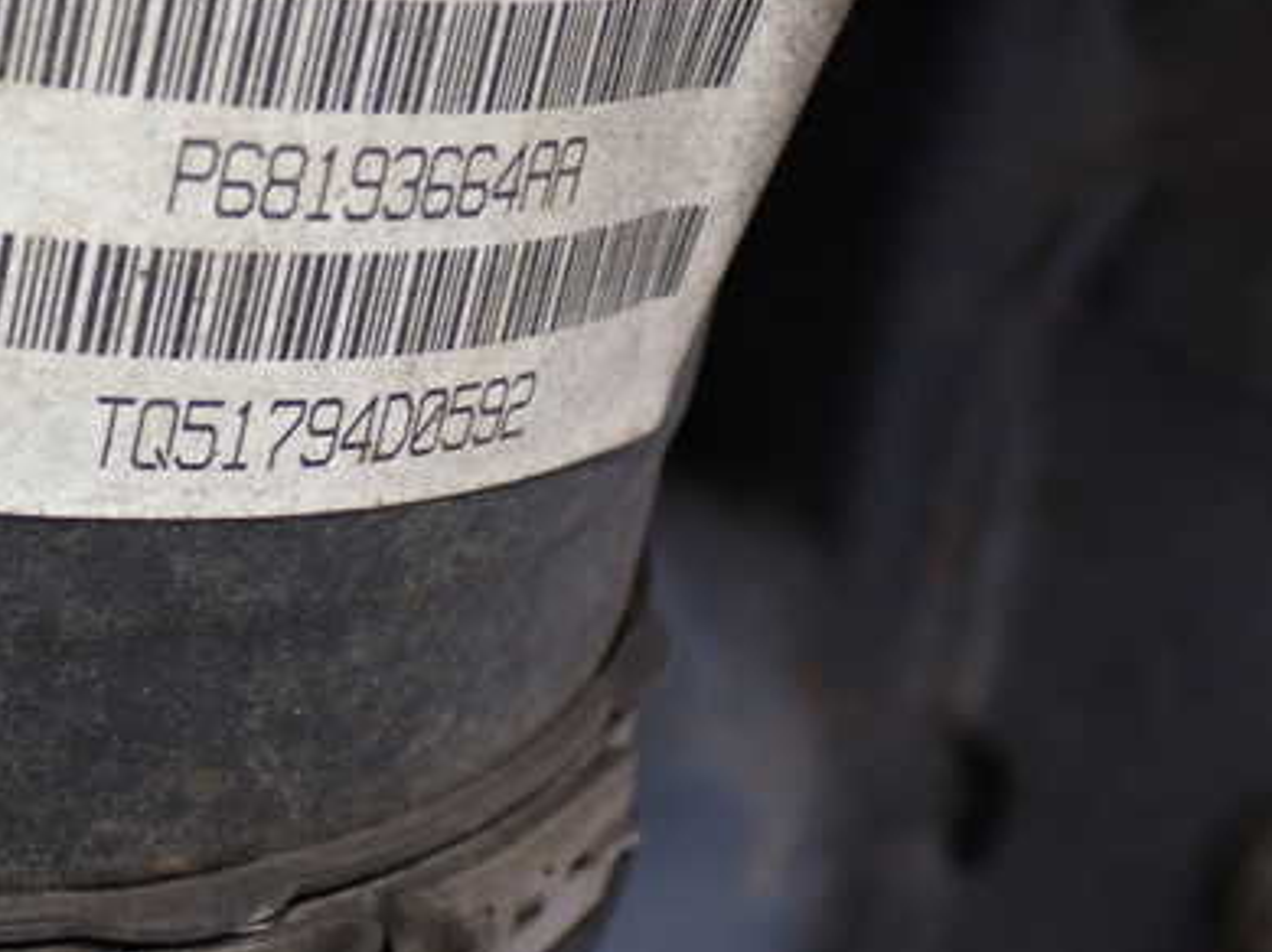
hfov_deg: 25.2
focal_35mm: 77
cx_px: 391
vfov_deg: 19.1
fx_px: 2828
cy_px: 352
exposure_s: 1/50
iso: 320
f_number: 3.2
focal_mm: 9.01
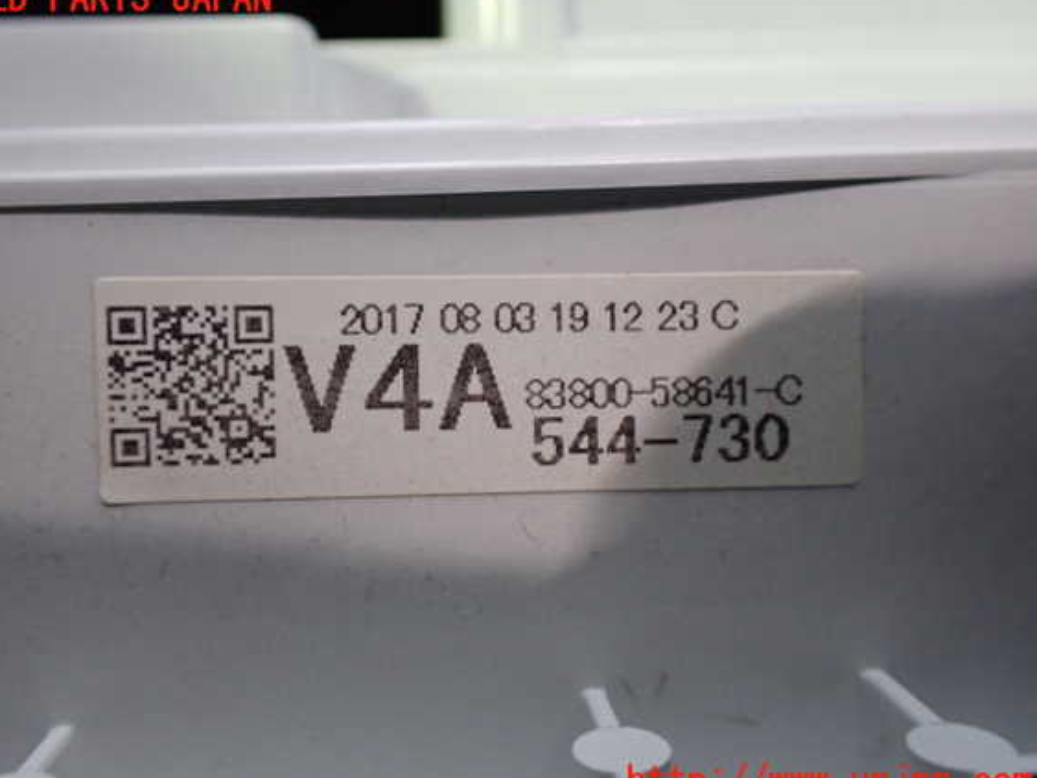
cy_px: 391
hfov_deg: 56.8
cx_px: 490
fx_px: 958
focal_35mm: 32
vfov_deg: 44.1
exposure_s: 1/60
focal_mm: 5.4
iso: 800
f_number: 2.3
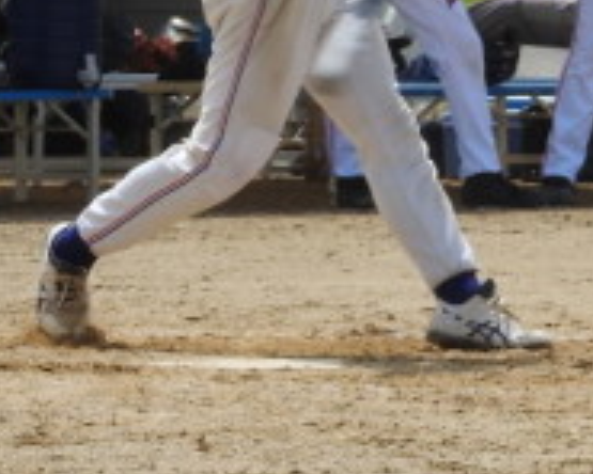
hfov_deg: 3.6
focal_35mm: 538
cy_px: 19
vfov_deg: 2.9
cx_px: 420
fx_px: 9442
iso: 100
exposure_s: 1/640
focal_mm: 30.5
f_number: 5.2
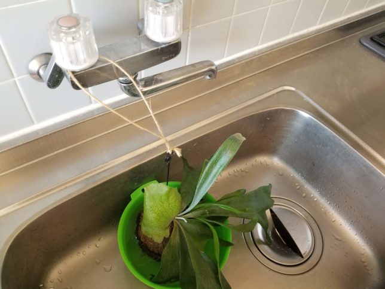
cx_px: 192
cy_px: 144
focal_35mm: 26
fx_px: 289
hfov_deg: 67.3
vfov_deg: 53.1
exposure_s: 1/33
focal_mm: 4.25
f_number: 1.7
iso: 160
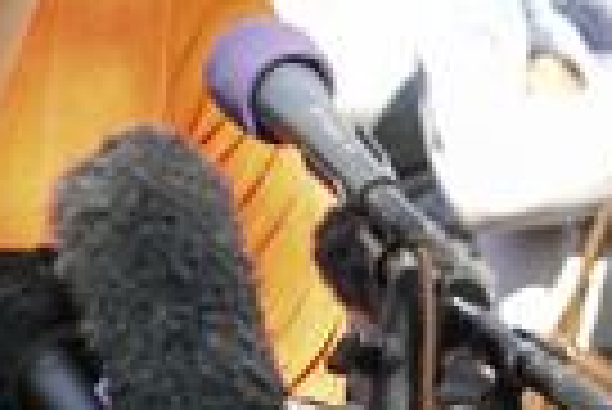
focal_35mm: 417
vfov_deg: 3.3
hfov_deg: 4.9
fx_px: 7096
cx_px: -371
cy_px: -9
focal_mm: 126
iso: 1600
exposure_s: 1/1000
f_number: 5.6
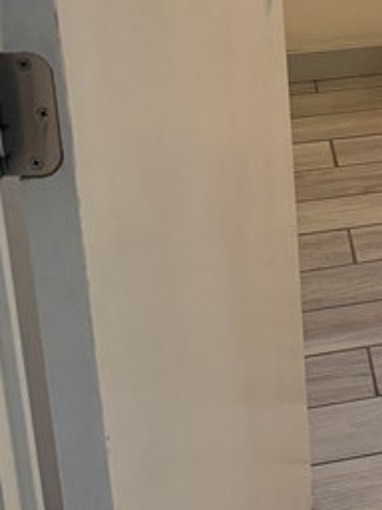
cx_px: 605
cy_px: -16
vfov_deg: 19.8
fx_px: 1413
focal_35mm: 96
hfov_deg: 14.2
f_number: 1.78
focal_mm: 6.76
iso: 160
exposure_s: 1/120
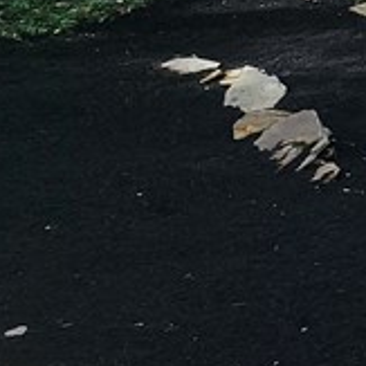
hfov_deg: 11.2
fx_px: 861
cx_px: 1123
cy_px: -108
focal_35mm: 72
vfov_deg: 21.7
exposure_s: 1/556
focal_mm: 2.2
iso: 50
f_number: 2.2
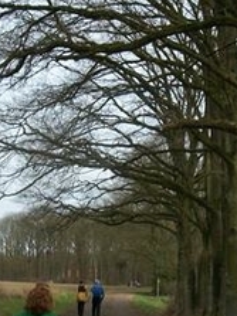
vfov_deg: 22.8
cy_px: 166
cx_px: 119
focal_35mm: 86
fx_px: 786
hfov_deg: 17.2
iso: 80
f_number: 8.8
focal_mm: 5.7
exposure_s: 1/125
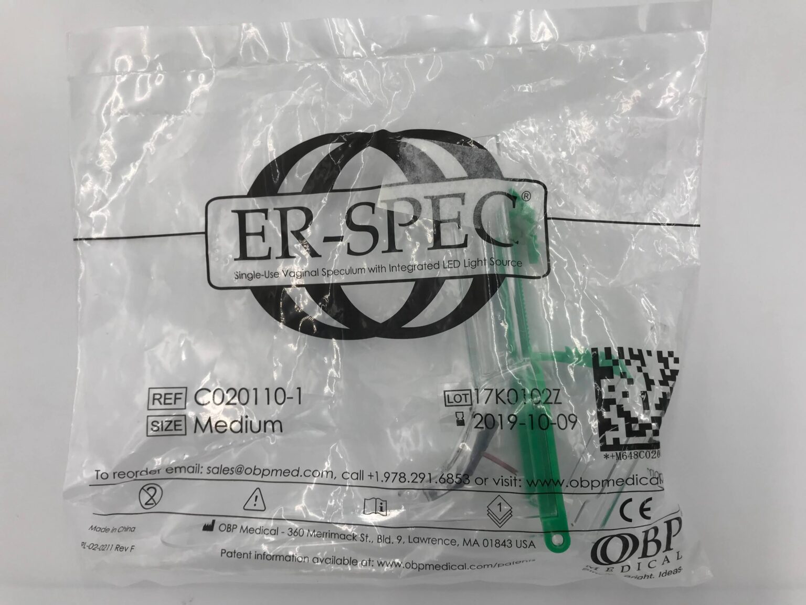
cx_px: 403
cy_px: 302
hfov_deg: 63.4
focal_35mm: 28
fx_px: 652
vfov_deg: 49.7
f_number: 1.8
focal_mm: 3.99
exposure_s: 1/120
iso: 25
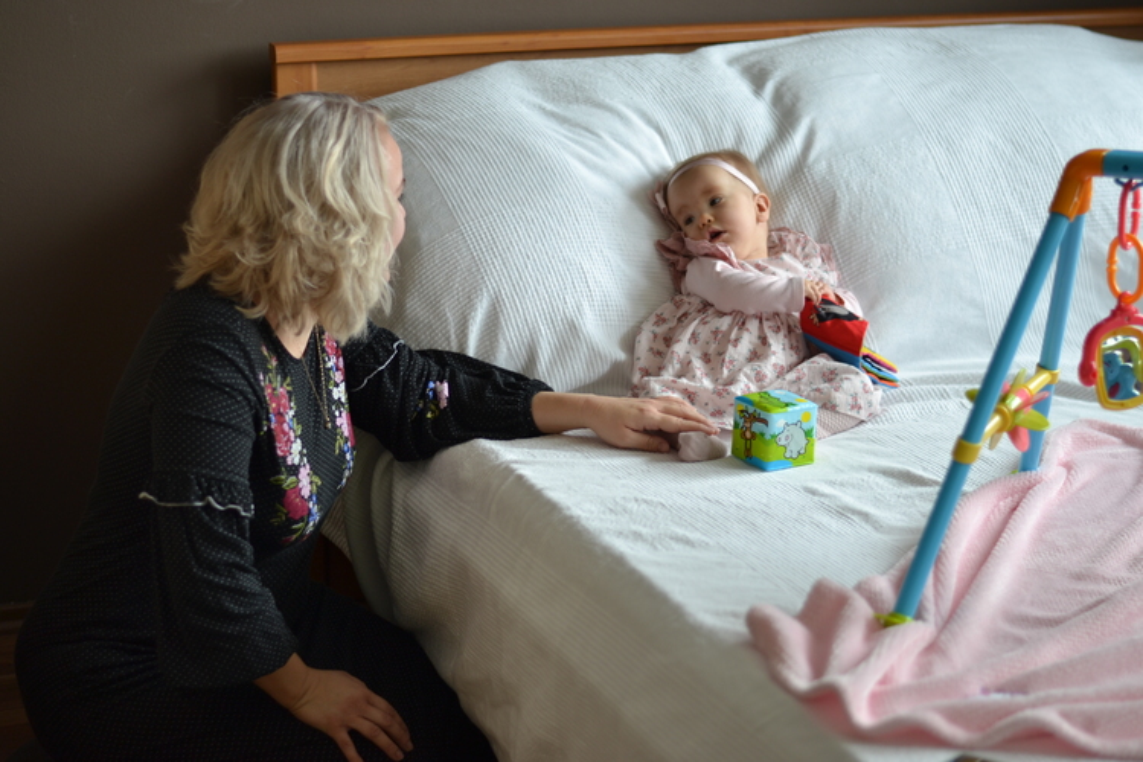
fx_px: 2381
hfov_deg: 27.0
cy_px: 381
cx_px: 572
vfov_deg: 18.2
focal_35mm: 75
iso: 100
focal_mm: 50
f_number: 1.8
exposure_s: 1/60
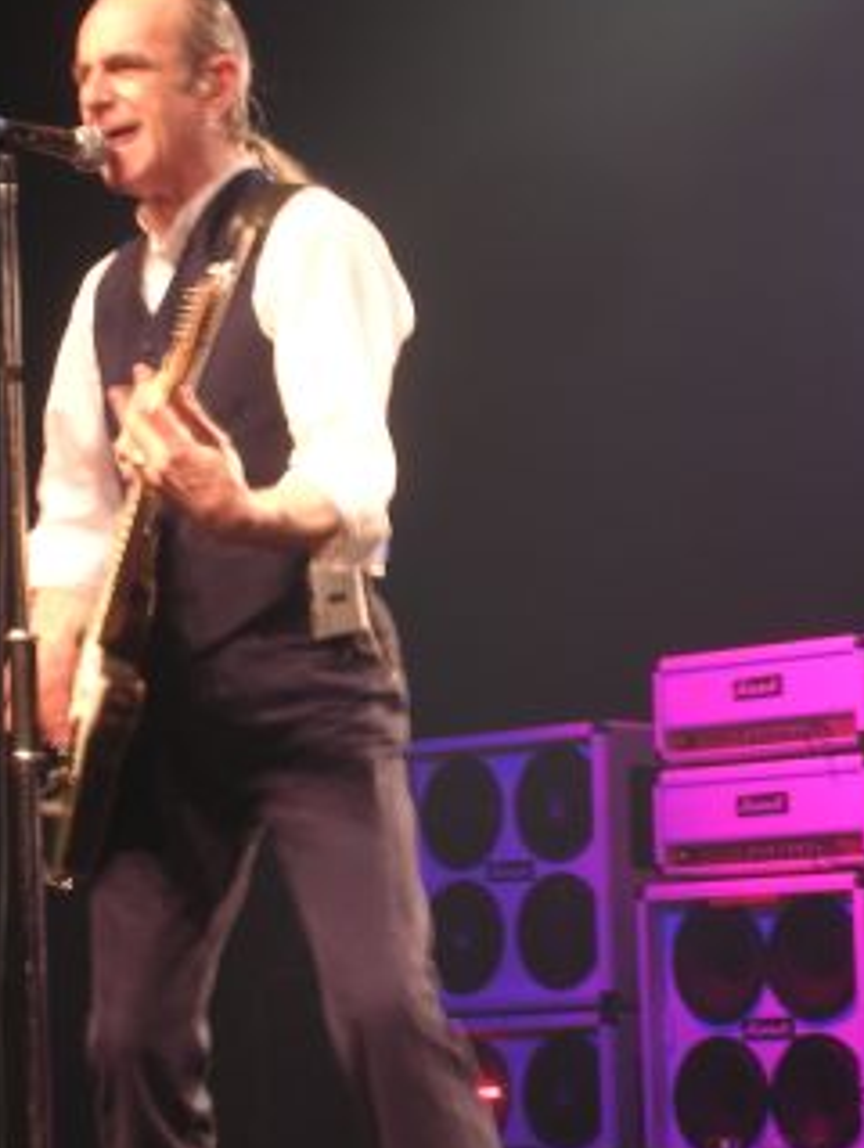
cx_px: 356
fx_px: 4783
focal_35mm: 144
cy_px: 615
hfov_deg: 10.3
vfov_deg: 13.7
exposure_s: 1/5.6
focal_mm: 17.4
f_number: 4.9
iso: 100
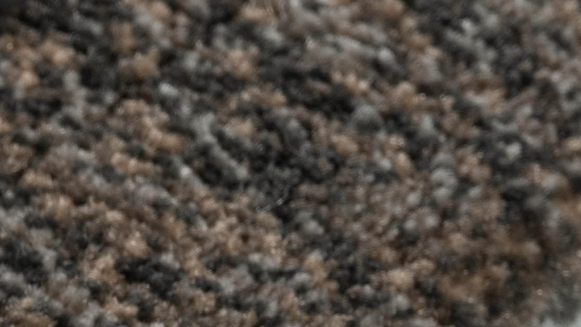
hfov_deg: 3.7
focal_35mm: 580
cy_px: 411
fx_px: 8936
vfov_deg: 2.1
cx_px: -602
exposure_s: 1/125
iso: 100
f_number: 11
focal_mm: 75
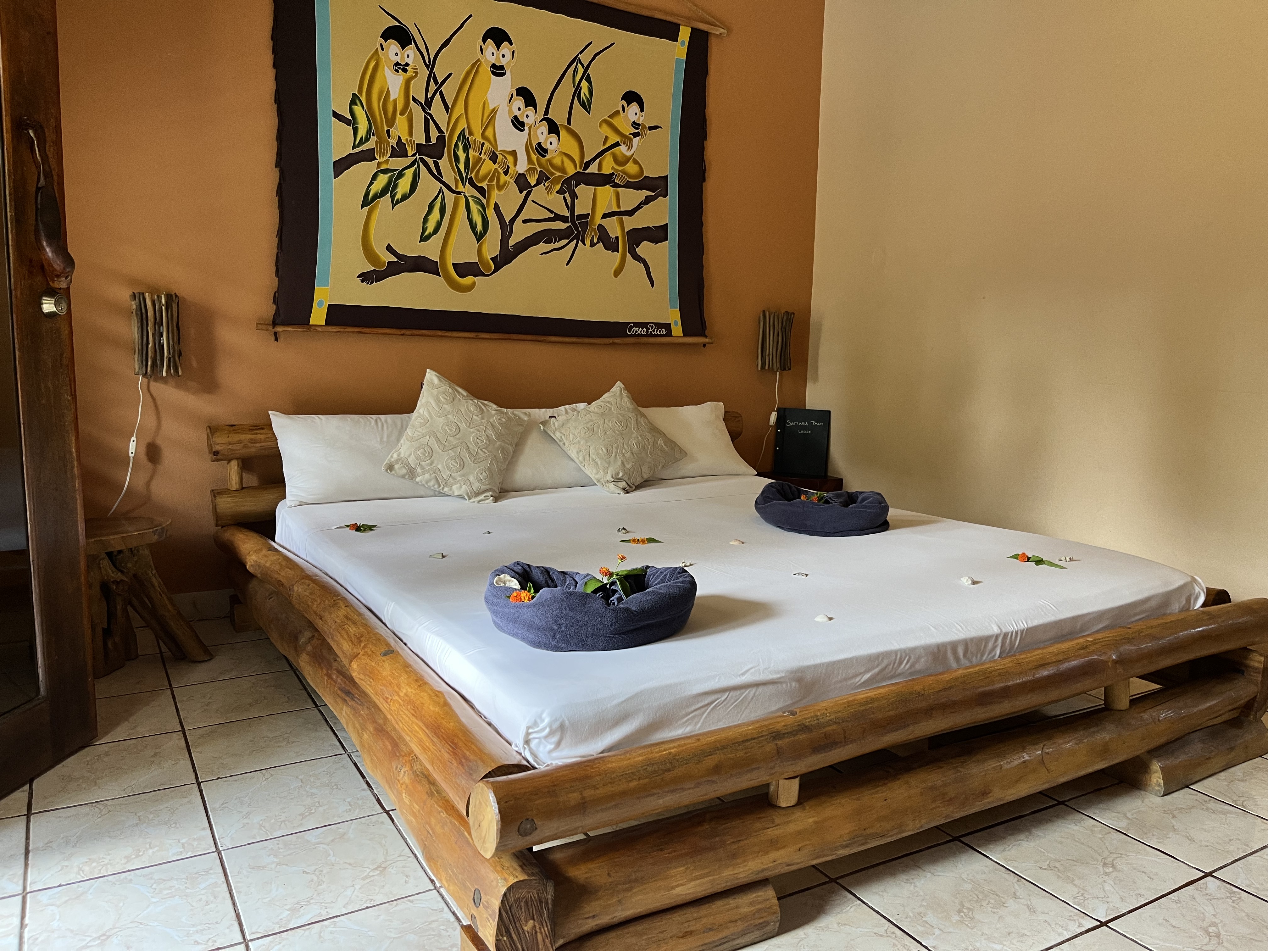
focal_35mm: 26
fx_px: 952
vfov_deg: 53.1
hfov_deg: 67.3
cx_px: 634
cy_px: 476
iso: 125
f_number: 1.6
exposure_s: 1/61
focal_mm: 5.1
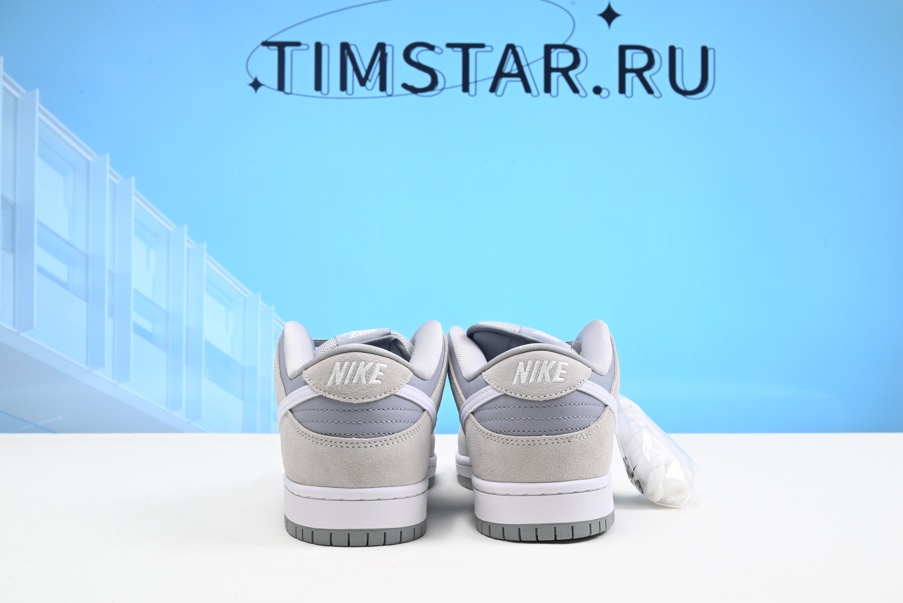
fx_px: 979
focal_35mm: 39
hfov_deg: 49.5
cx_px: 452
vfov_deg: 34.2
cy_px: 302
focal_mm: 39
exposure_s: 1/2
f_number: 16
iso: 100
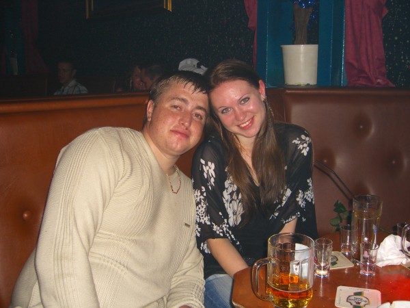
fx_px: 450
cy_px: 154
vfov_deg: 37.7
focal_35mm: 38
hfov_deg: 49.0
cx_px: 205
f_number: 2.8
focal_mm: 7.9
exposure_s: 1/60
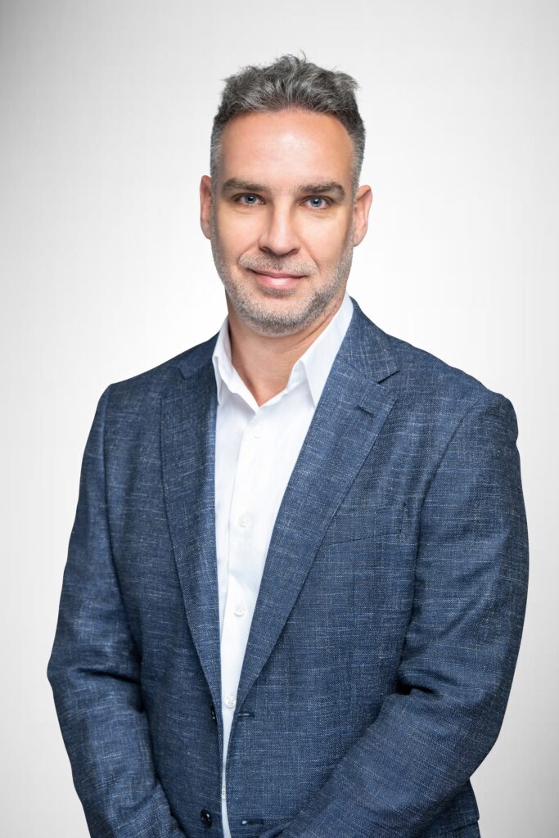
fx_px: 2142
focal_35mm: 92
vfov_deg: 22.1
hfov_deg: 14.9
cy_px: 419
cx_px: 280
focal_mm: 92
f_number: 5
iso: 250
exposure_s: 1/160
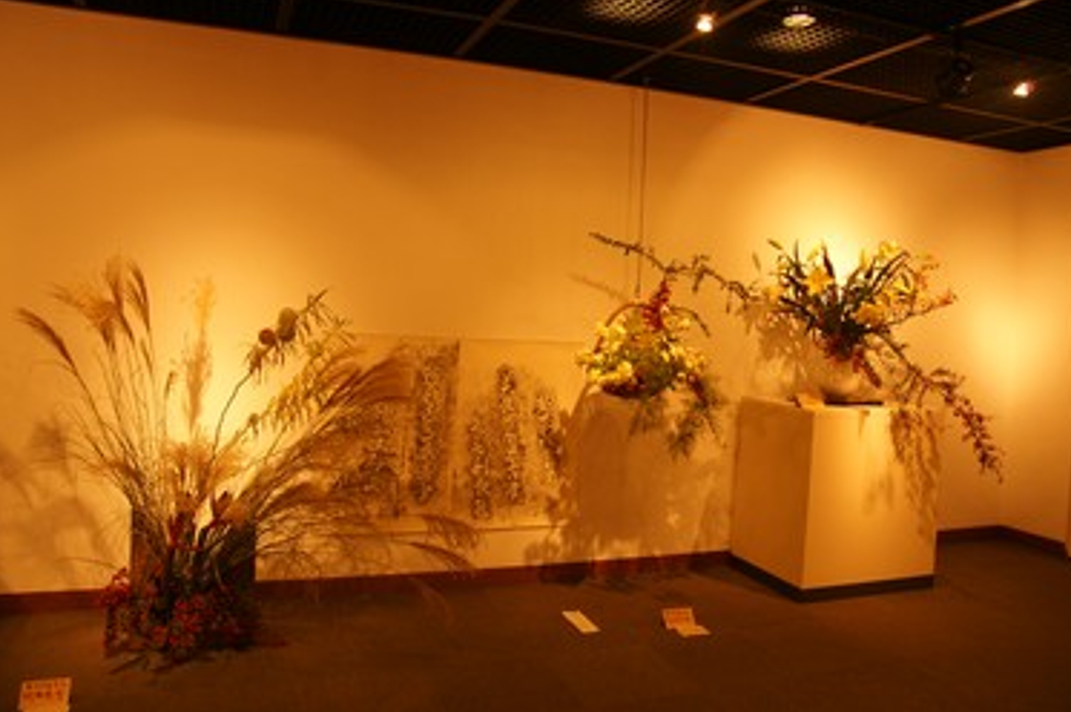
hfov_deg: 67.4
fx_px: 803
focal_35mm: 27
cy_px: 314
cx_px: 543
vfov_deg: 47.8
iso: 200
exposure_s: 1/30
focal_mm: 16
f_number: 3.5
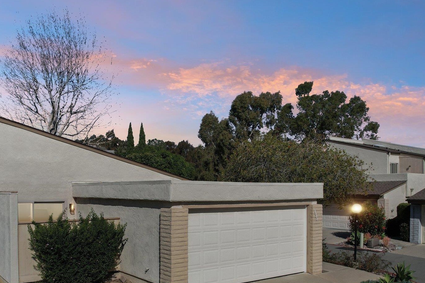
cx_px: 188
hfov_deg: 57.1
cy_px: 199
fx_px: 390
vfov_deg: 39.3
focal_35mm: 33
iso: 150
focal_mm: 8.4
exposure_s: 1/4000
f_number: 2.8
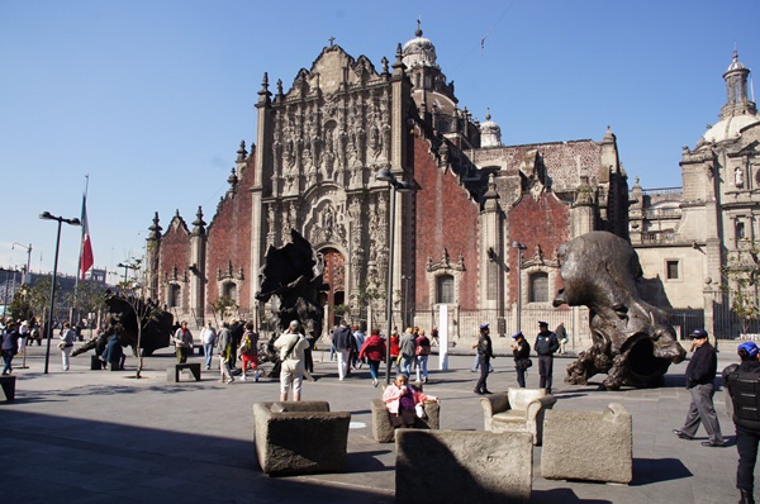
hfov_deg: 67.5
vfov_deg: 47.8
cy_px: 252
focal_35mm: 27
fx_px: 569
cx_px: 380
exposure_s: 1/80
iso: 100
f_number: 11
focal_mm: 18
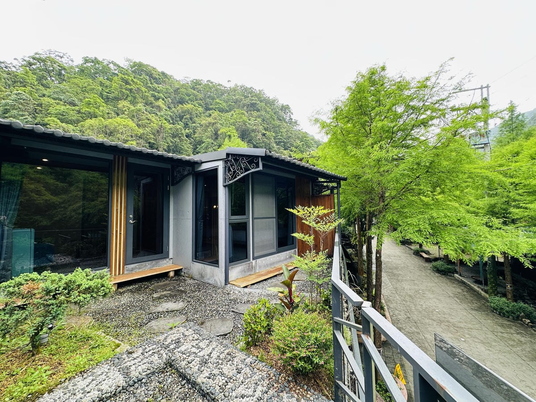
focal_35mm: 14
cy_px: 201
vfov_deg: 85.7
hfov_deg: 102.1
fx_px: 217
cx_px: 268
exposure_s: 1/101
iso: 40
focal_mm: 2.22
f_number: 2.2
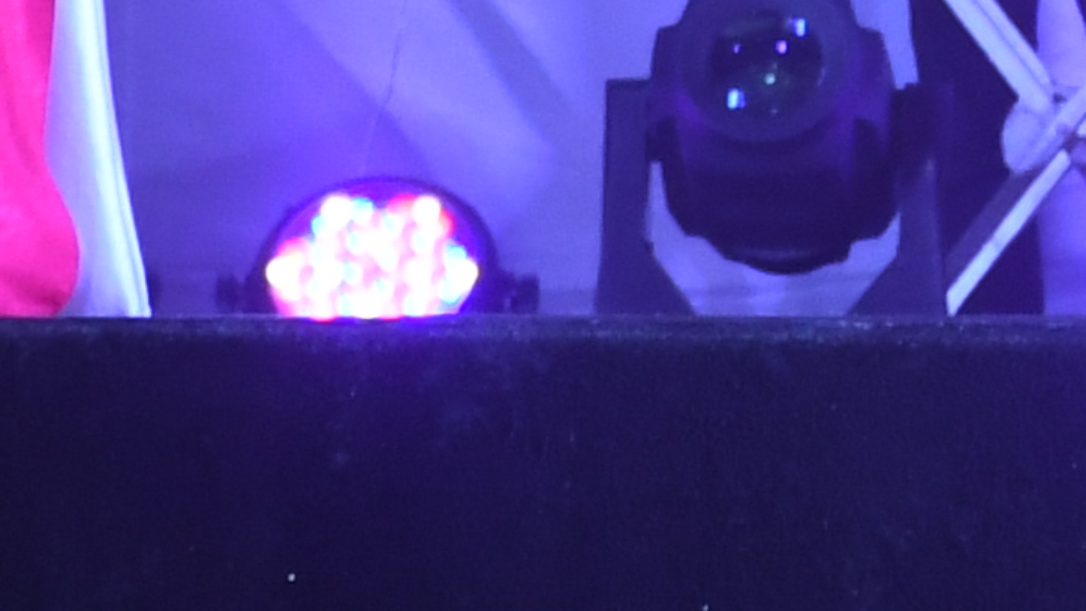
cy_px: -717
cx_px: 2184
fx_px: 21542
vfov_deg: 1.6
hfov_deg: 2.9
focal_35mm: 748
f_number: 5
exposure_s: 1/100
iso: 800
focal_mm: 62
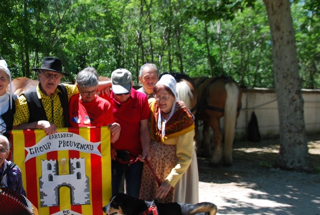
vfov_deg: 25.6
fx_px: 472
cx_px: 93
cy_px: 118
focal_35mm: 53
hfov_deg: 36.8
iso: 100
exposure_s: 1/160
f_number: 6.3
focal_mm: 24
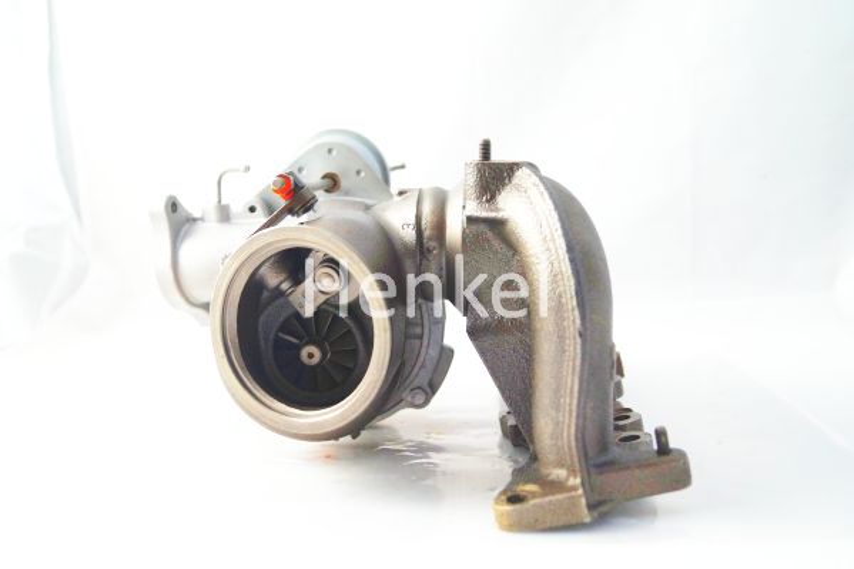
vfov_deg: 31.9
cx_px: 427
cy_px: 284
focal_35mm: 42
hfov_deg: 46.4
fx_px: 996
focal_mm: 28
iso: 500
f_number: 4.5
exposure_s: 1/160
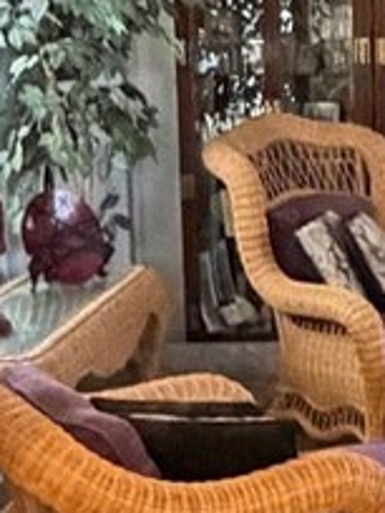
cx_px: 425
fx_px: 1468
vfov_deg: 19.8
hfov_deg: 14.6
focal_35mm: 99
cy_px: 249
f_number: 2.2
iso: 1250
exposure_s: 1/40
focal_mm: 2.22
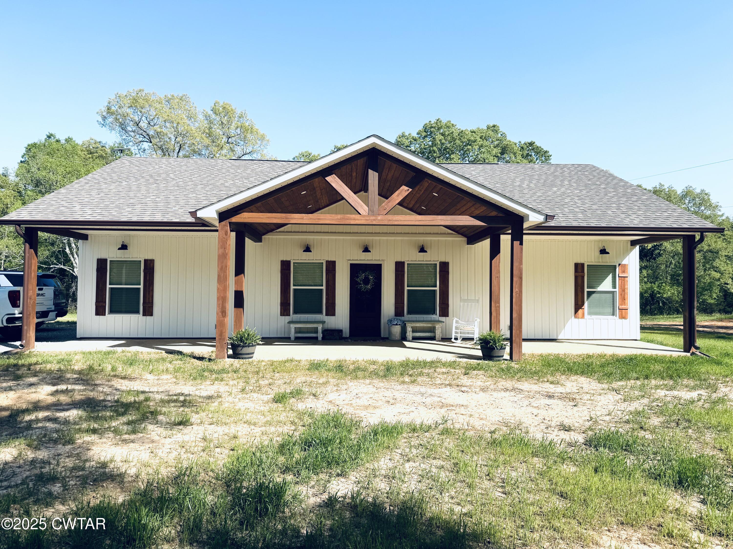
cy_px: 274
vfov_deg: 56.8
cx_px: 366
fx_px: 508
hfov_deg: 71.6
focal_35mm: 24
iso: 80
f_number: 1.78
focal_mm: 6.76
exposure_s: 1/3802
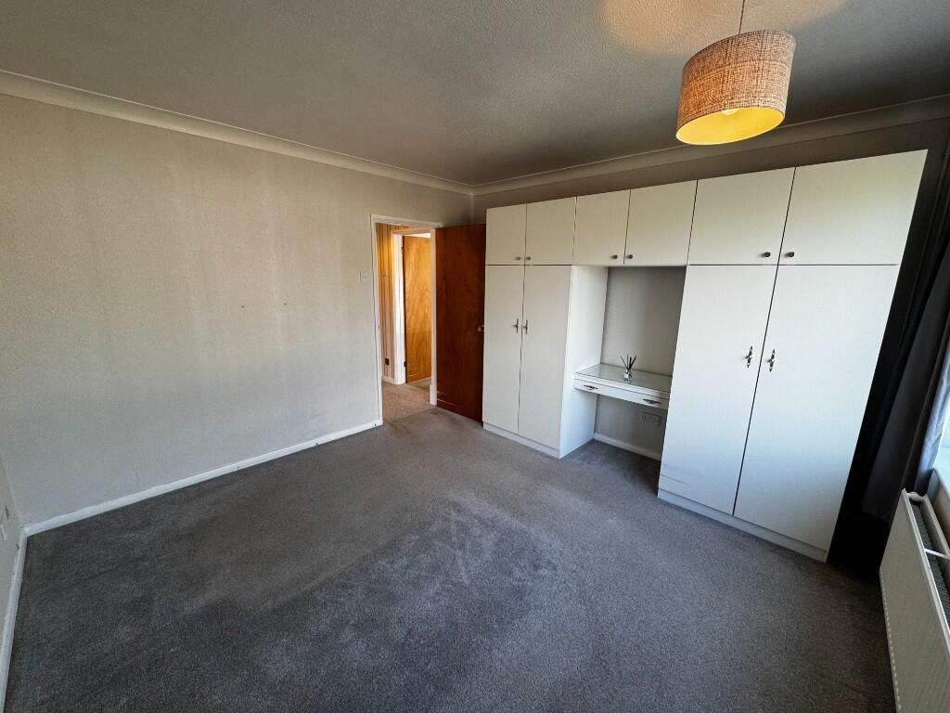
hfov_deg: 102.1
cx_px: 475
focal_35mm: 14
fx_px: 384
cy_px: 356
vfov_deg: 85.7
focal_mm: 2.22
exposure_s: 1/100
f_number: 2.2
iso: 80
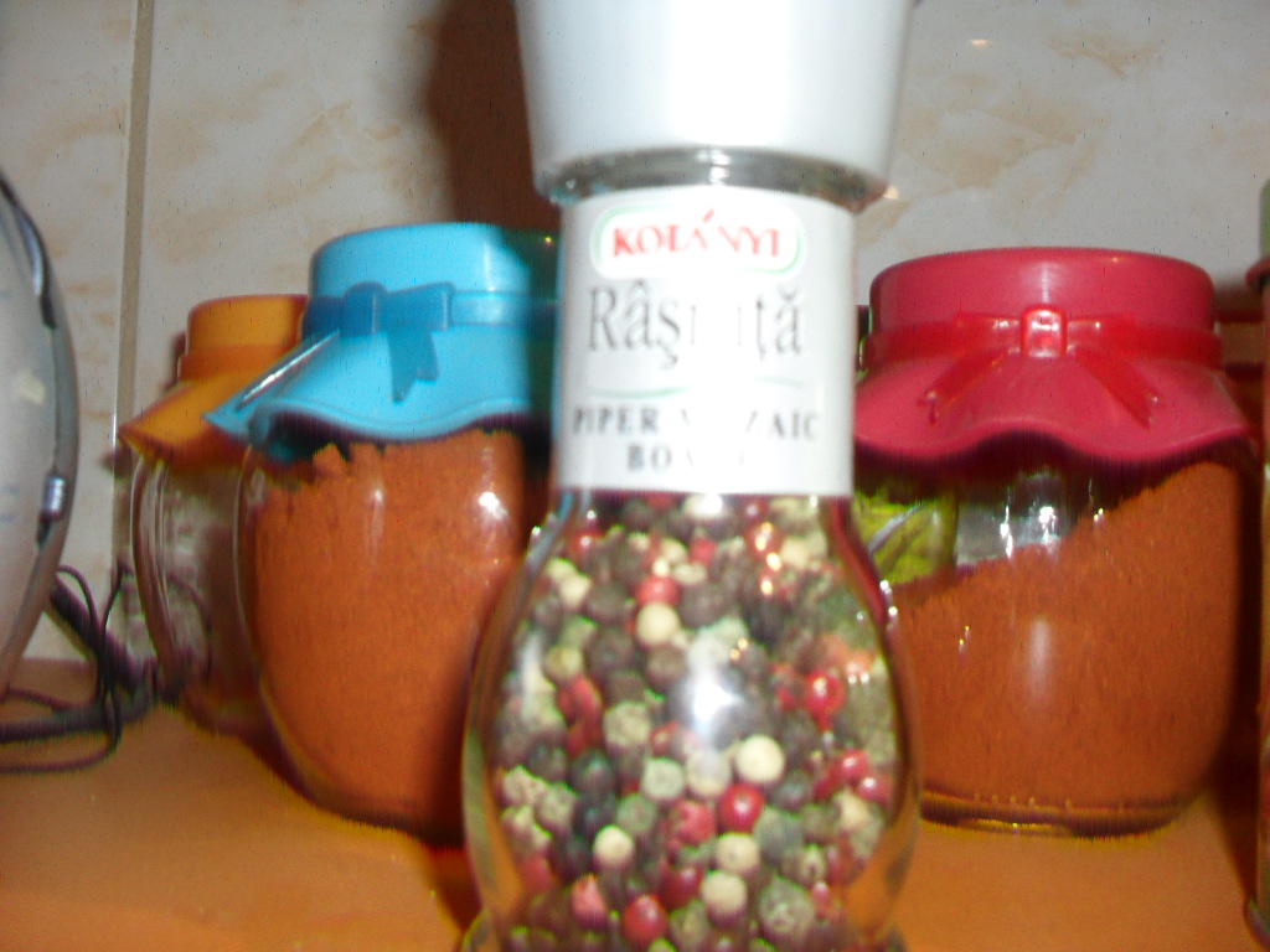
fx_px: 1284
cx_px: 635
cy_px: 476
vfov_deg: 40.7
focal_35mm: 35
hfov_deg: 52.6
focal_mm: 6.3
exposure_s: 1/45
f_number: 3.2
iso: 200
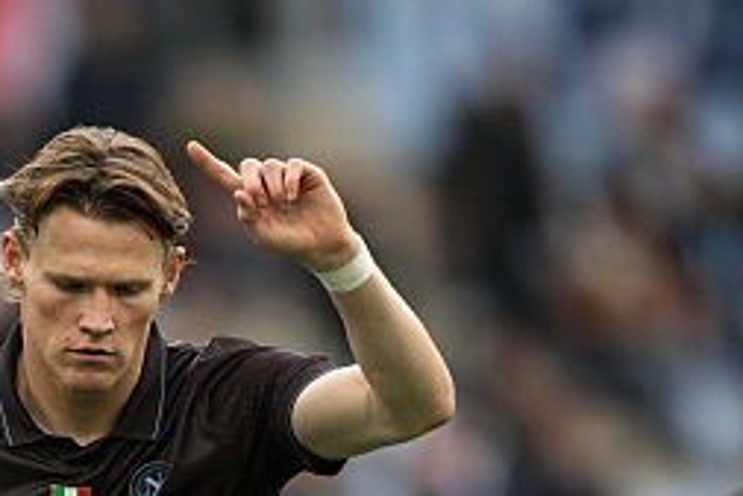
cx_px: -62
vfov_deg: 0.8
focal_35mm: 1621
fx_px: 33473
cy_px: 847
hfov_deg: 1.3
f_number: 2.8
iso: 800
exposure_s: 1/2000
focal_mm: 400
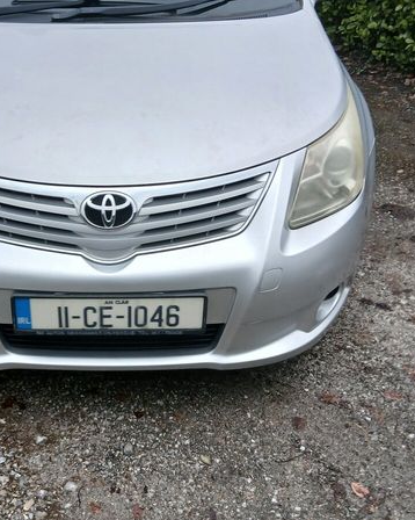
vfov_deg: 52.9
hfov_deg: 42.0
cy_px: 260
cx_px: 101
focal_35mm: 34
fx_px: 522
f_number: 1.8
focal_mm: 3.98
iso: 50
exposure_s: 1/50
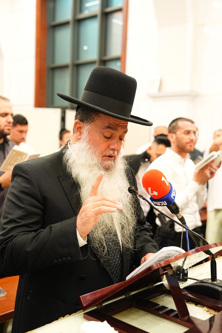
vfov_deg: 44.5
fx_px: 406
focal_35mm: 44
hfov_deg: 30.6
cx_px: 111
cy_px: 166
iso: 1600
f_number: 2.8
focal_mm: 44
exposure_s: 1/400
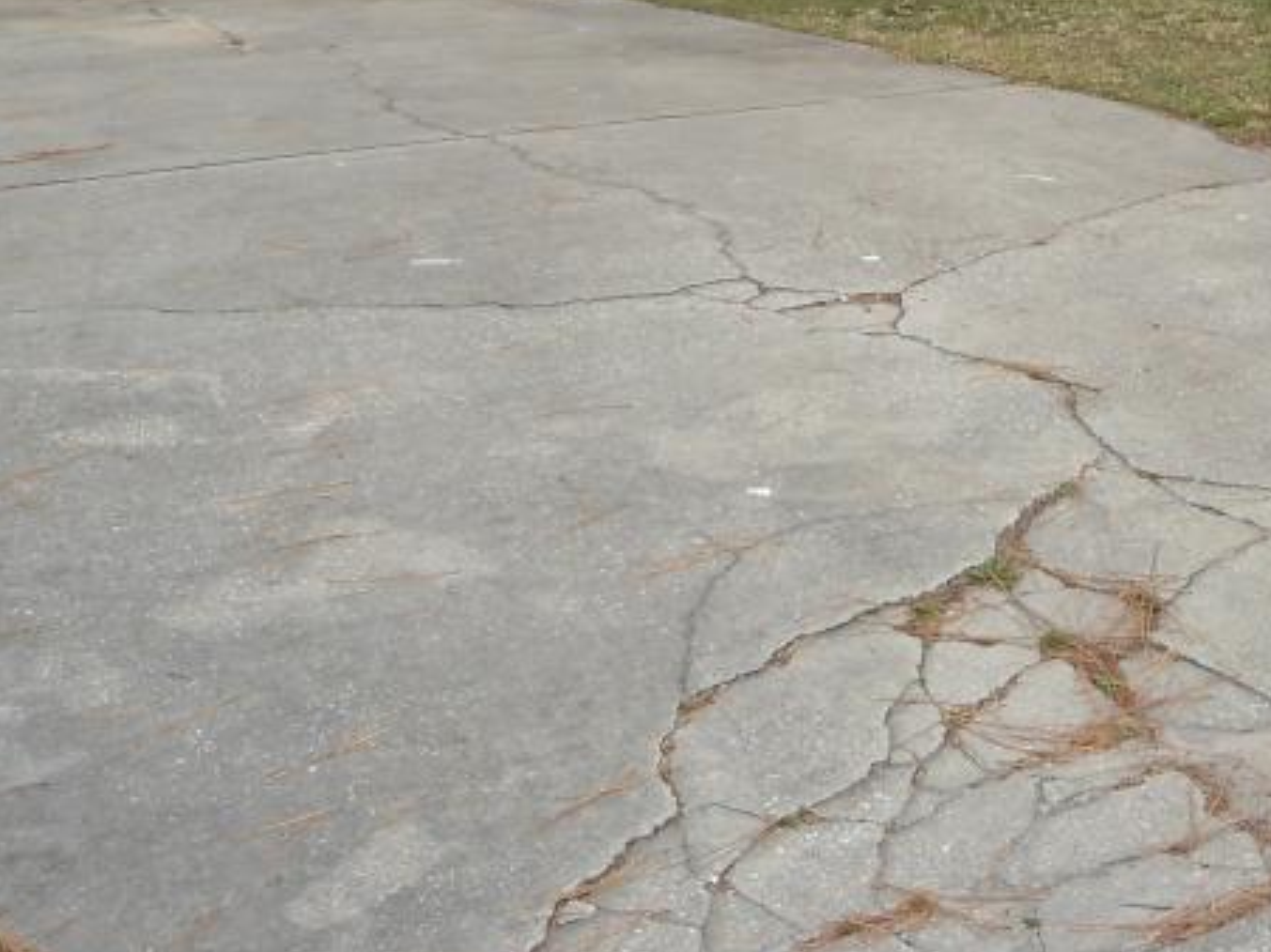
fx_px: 2166
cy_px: -14
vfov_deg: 23.7
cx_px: 938
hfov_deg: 32.2
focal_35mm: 59
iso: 80
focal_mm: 4.7
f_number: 2.8
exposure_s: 1/400
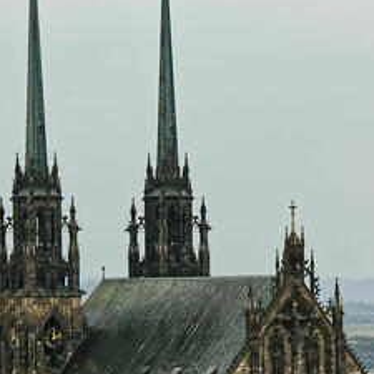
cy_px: 239
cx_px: 171
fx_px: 5550
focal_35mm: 454
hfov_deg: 3.9
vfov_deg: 3.9
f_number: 8
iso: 160
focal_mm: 200
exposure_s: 1/250
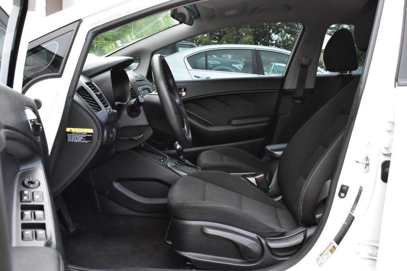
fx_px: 441
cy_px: 136
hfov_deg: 49.6
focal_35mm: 39
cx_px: 204
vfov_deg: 34.2
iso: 2500
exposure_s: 1/200
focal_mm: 26
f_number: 10
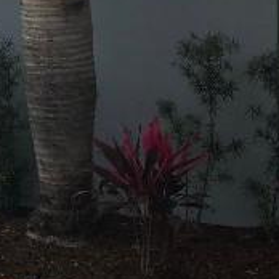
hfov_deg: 11.1
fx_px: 1331
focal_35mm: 146
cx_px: -242
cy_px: -72
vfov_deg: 11.7
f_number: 1.8
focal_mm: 3.99
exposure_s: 1/2825
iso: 20
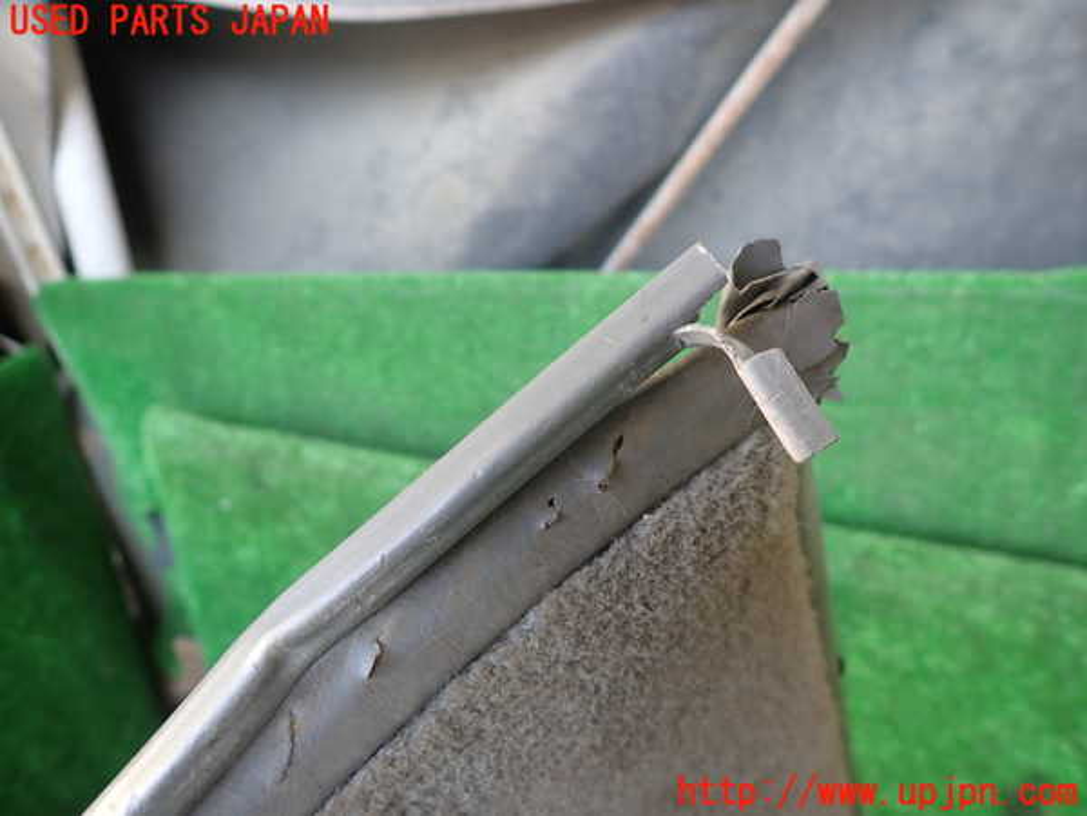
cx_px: 544
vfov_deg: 54.9
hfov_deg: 69.4
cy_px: 408
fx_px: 785
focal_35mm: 25
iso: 160
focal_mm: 4.5
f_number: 2
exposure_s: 1/60
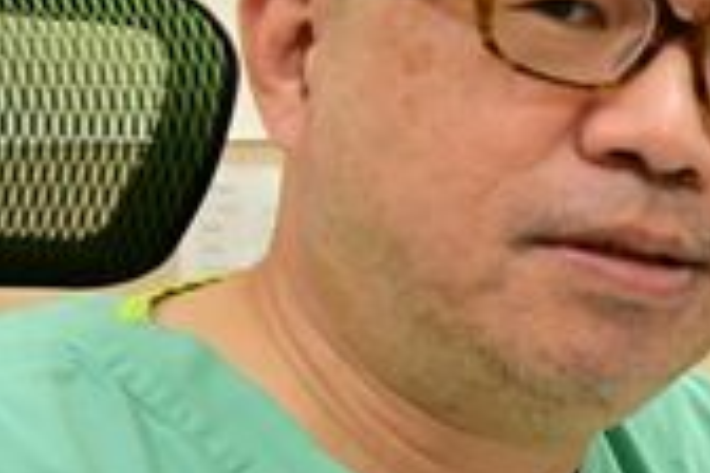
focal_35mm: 111
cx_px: 1124
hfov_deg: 16.5
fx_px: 2189
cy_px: 329
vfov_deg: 12.3
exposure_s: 1/500
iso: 6400
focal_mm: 31
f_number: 4
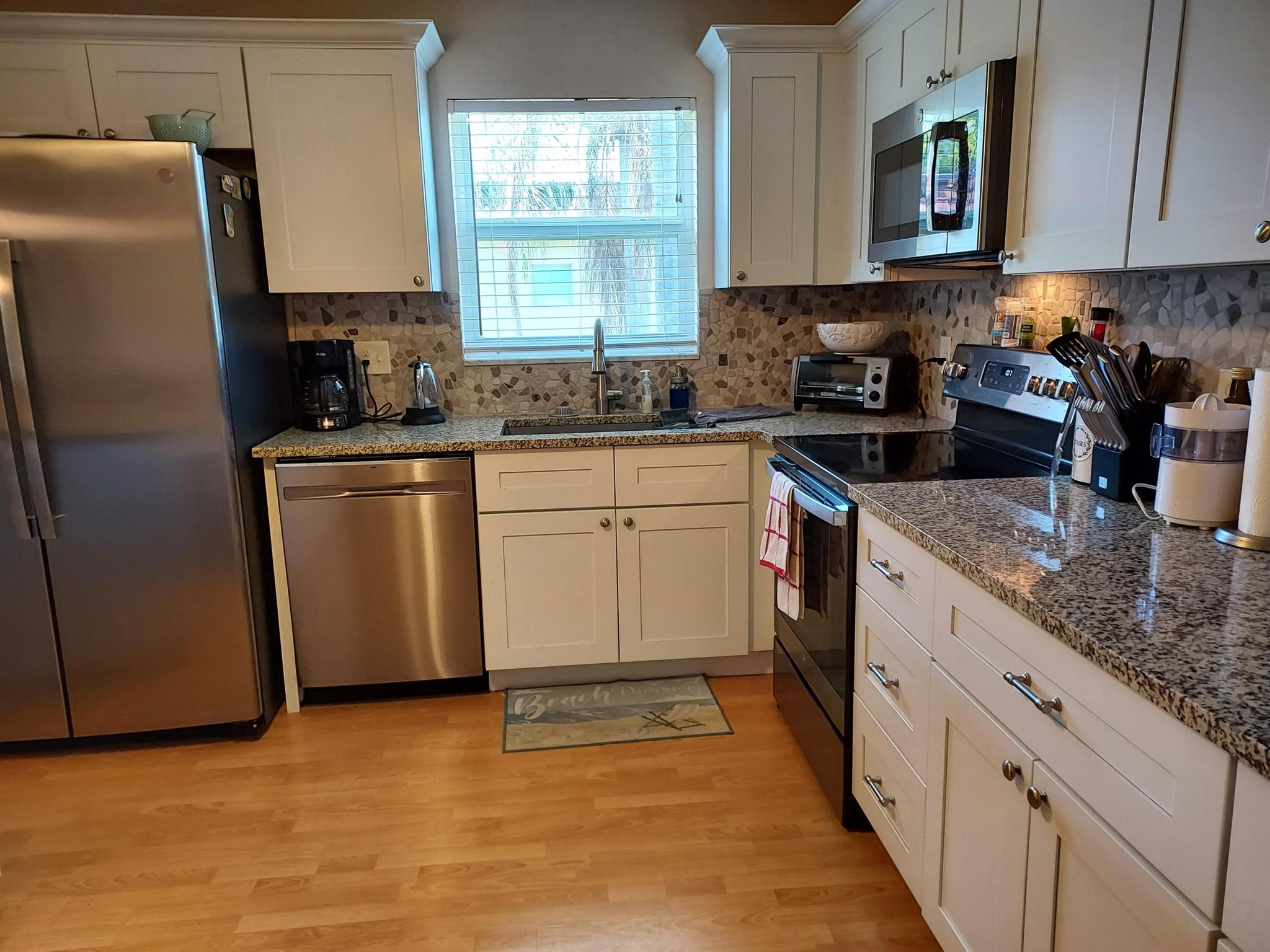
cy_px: 476
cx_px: 635
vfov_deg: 56.8
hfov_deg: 71.6
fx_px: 881
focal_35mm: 24
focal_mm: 4.6
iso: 200
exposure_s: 1/60
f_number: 1.8
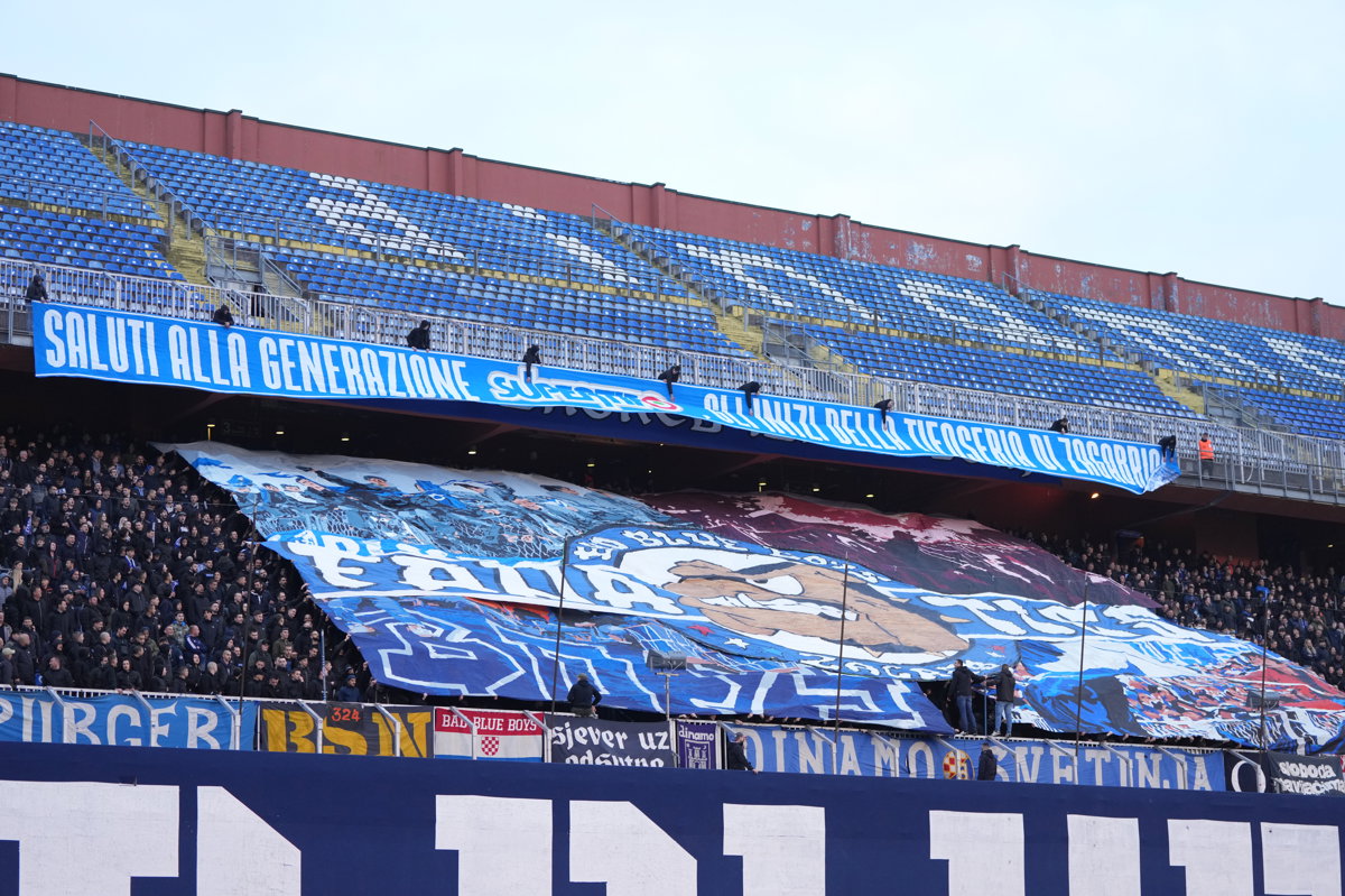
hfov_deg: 28.9
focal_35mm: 70
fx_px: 2614
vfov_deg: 19.4
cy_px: 448
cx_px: 672
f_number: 2.8
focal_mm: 70
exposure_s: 1/500
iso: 1600
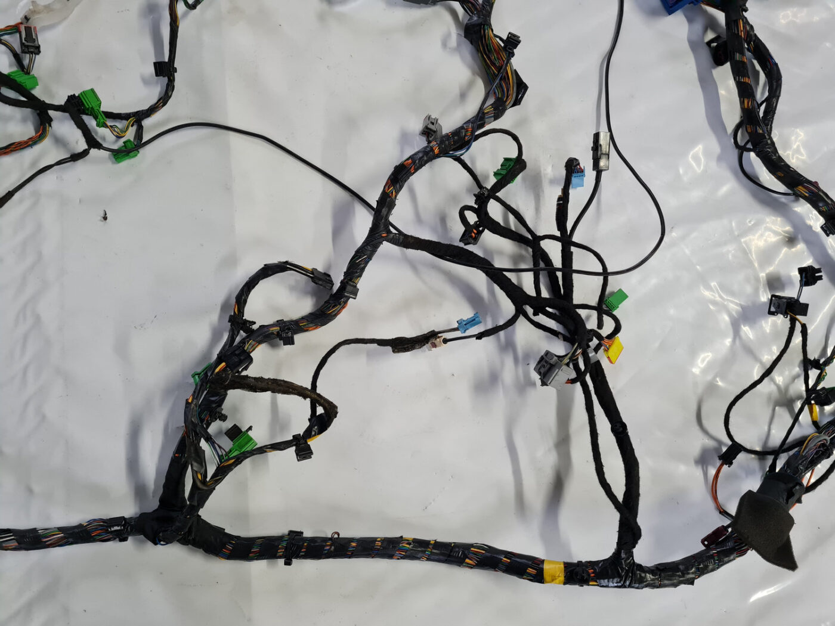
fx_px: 627
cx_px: 418
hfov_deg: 67.3
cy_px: 313
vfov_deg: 53.1
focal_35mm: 26
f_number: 1.8
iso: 500
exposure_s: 1/50
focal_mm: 5.4
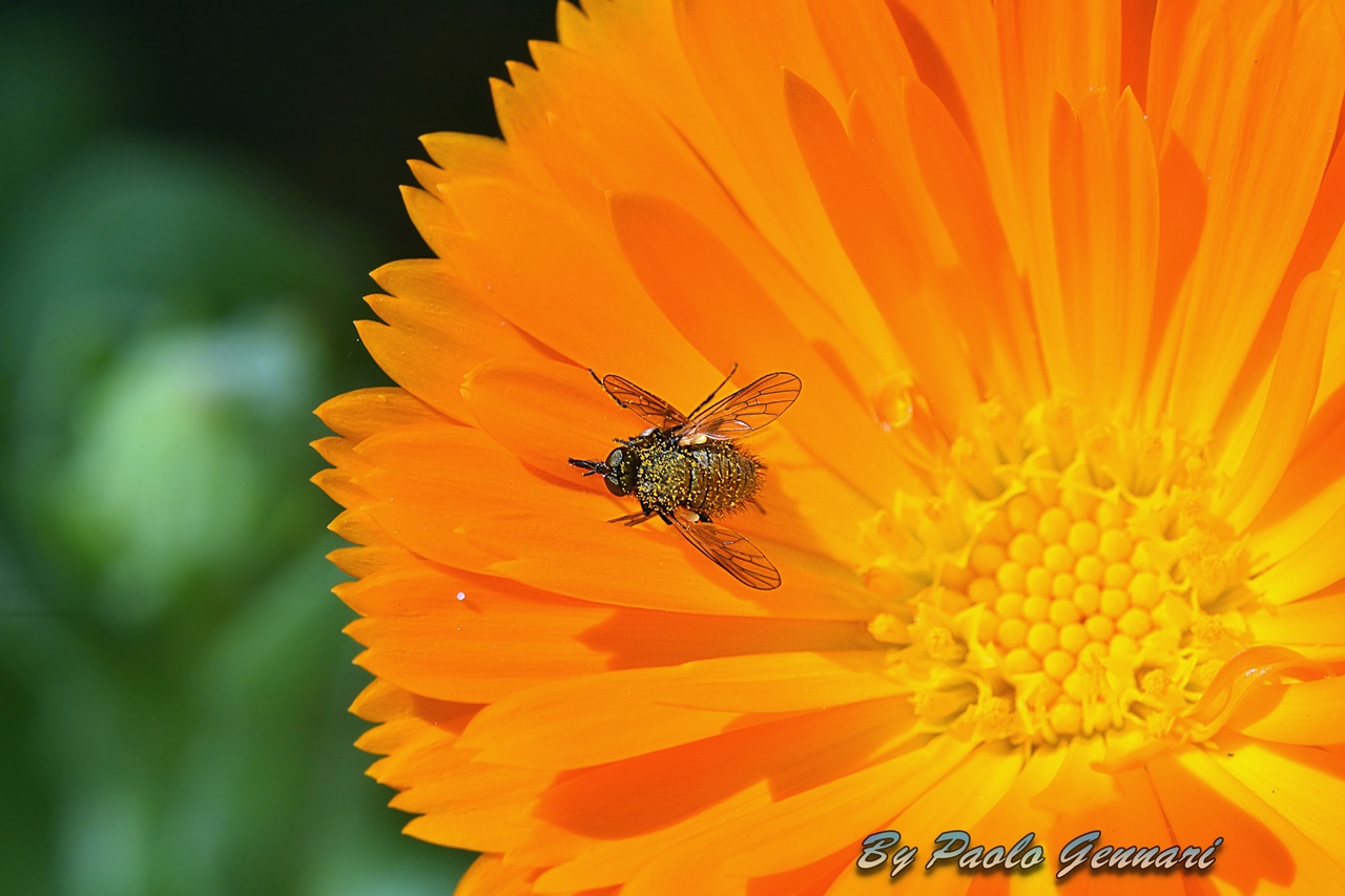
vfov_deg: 9.1
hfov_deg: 13.7
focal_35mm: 150
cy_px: 448
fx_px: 5603
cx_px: 672
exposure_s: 1/320
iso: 640
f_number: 14
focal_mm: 100
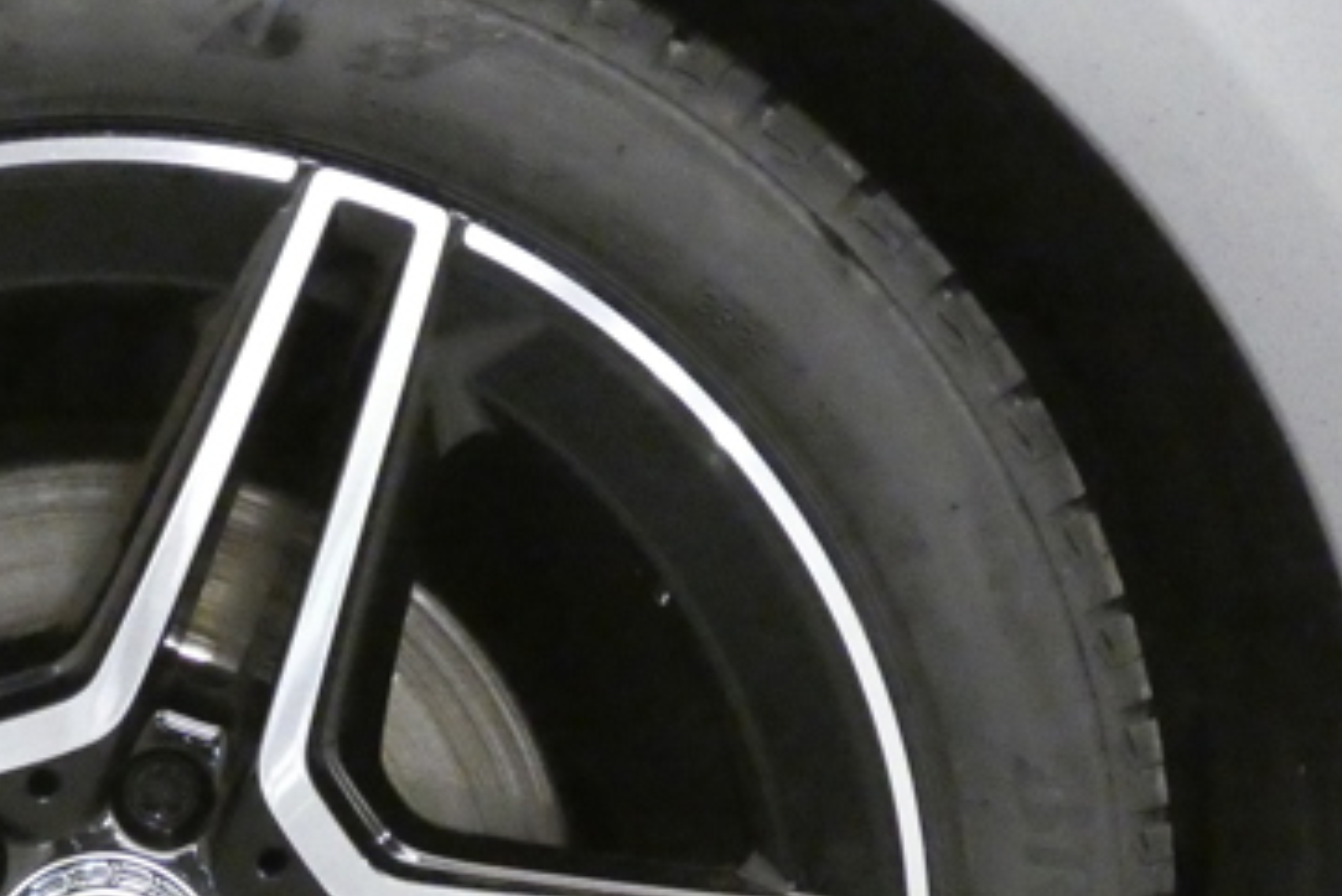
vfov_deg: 13.6
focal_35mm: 99
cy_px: 941
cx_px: 108
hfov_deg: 20.2
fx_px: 3692
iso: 3200
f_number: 3.7
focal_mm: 7.8
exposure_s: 1/60
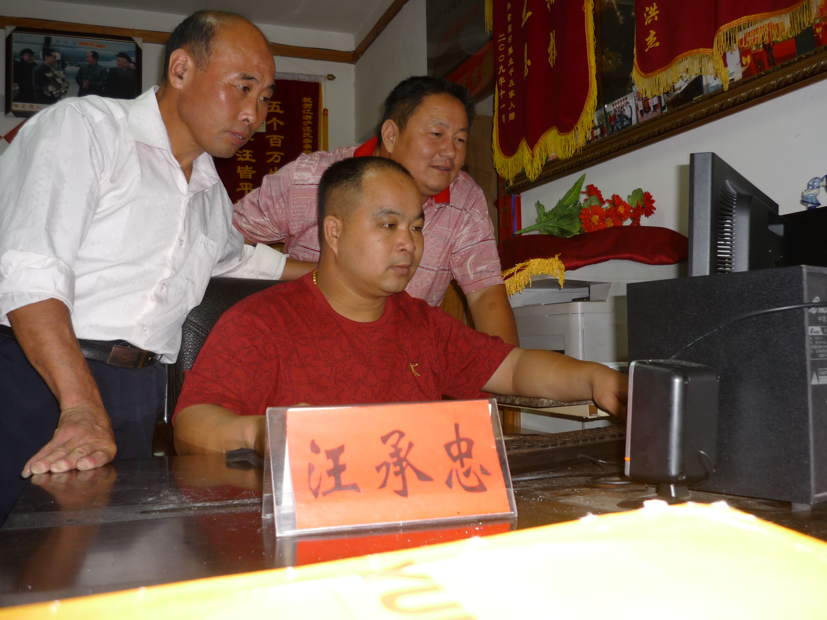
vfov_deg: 42.9
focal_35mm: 33
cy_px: 310
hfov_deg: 55.4
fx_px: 788
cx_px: 414
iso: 100
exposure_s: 1/30
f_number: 2.8
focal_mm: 5.5
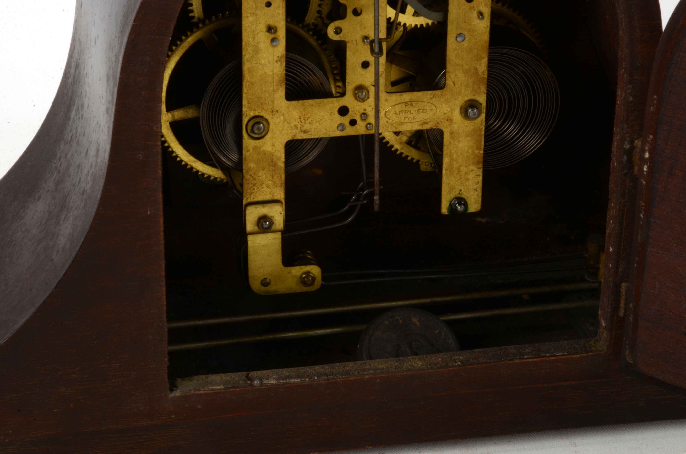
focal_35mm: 158
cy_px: 227
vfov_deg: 8.7
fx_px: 2995
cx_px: 343
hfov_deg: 13.1
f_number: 36
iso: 250
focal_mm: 105
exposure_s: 1/125
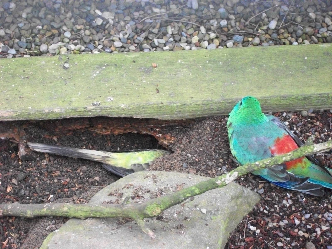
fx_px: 921
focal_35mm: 96
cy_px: 124
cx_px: 166
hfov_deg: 20.4
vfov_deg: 15.4
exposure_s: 1/80
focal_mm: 17.1
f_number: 5.2
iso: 800
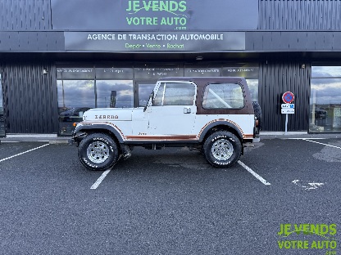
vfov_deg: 56.8
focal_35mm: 24
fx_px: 236
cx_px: 170
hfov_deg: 71.6
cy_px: 128
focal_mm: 6.76
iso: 200
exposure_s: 1/121
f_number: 1.78
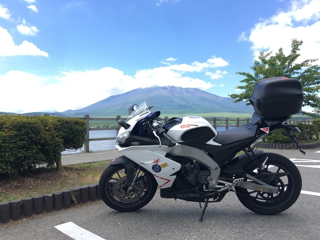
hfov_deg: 61.7
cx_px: 160
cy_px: 120
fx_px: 268
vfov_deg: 48.2
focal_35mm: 29
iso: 25
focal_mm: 4.15
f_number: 2.2
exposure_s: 1/549
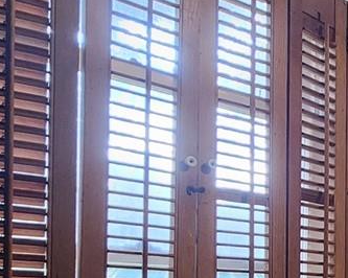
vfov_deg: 23.1
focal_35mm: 61
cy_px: 322
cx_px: 653
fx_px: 628
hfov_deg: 20.2
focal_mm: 2.2
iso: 320
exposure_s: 1/60
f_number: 2.2
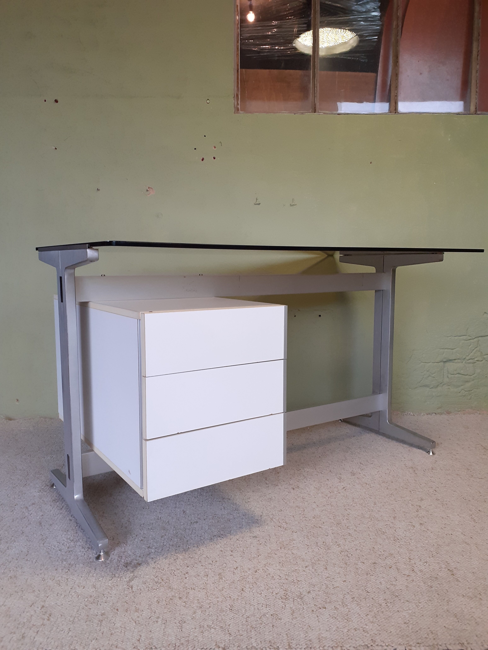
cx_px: 244
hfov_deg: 51.4
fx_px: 508
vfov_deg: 65.3
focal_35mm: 27
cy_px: 325
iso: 125
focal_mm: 3.6
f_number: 1.9
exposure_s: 1/50
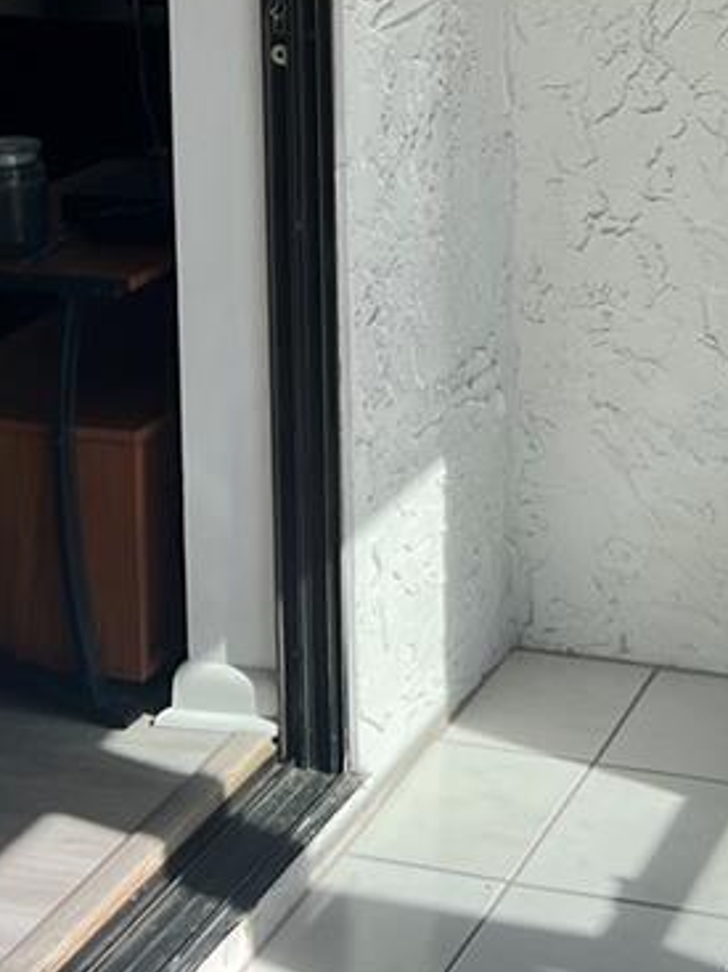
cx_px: 868
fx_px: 2385
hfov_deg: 16.6
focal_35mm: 85
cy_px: -56
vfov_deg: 22.0
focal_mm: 5.7
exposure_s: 1/2353
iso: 50
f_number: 1.5
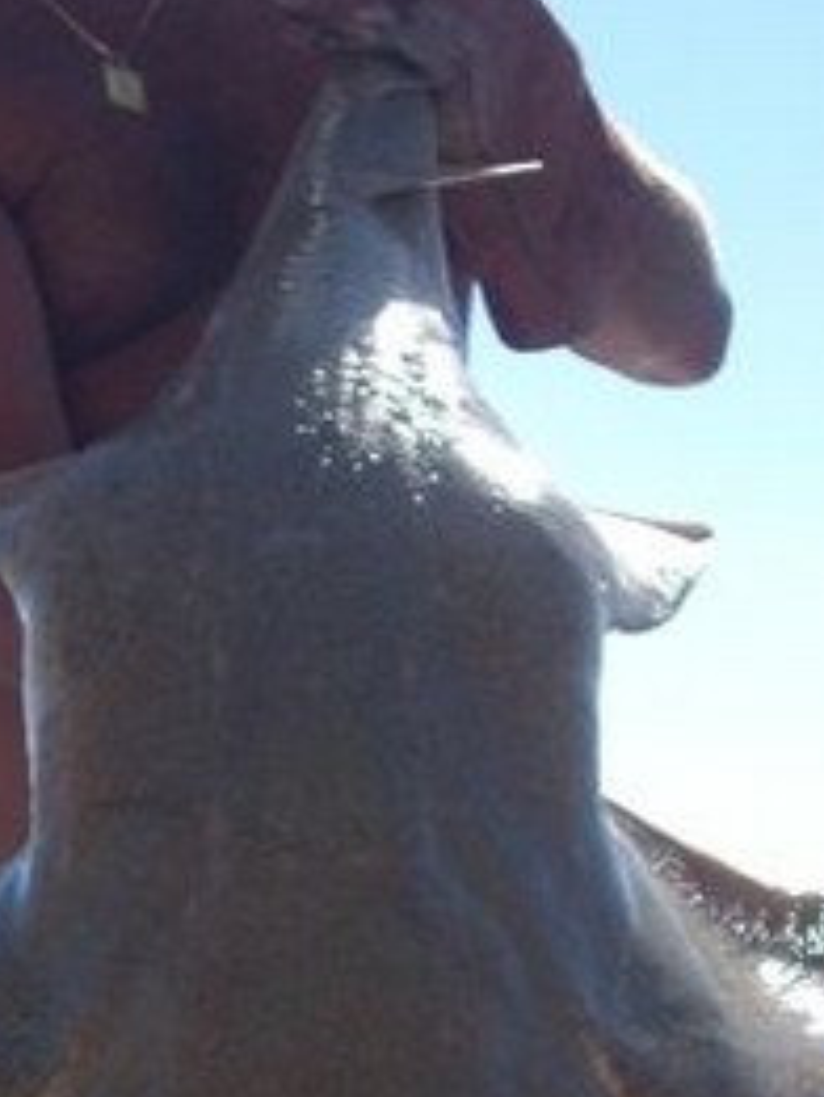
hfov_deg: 13.3
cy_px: 618
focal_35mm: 111
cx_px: 265
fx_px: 3520
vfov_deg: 17.7
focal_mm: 7.6
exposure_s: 1/285
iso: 64
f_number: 6.3
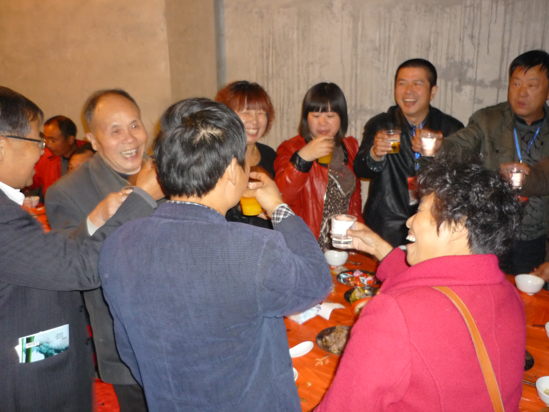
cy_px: 206
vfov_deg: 42.9
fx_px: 523
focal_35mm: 33
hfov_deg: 55.4
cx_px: 274
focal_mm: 5.5
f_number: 2.8
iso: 320
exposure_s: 1/8
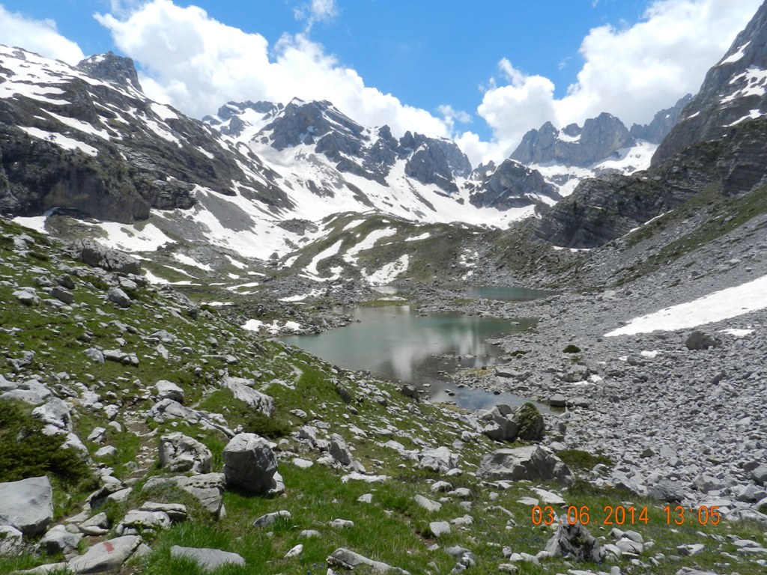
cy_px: 288
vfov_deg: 58.9
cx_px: 384
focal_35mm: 23
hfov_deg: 73.9
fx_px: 510
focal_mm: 4
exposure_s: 1/800
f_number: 5.6
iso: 160
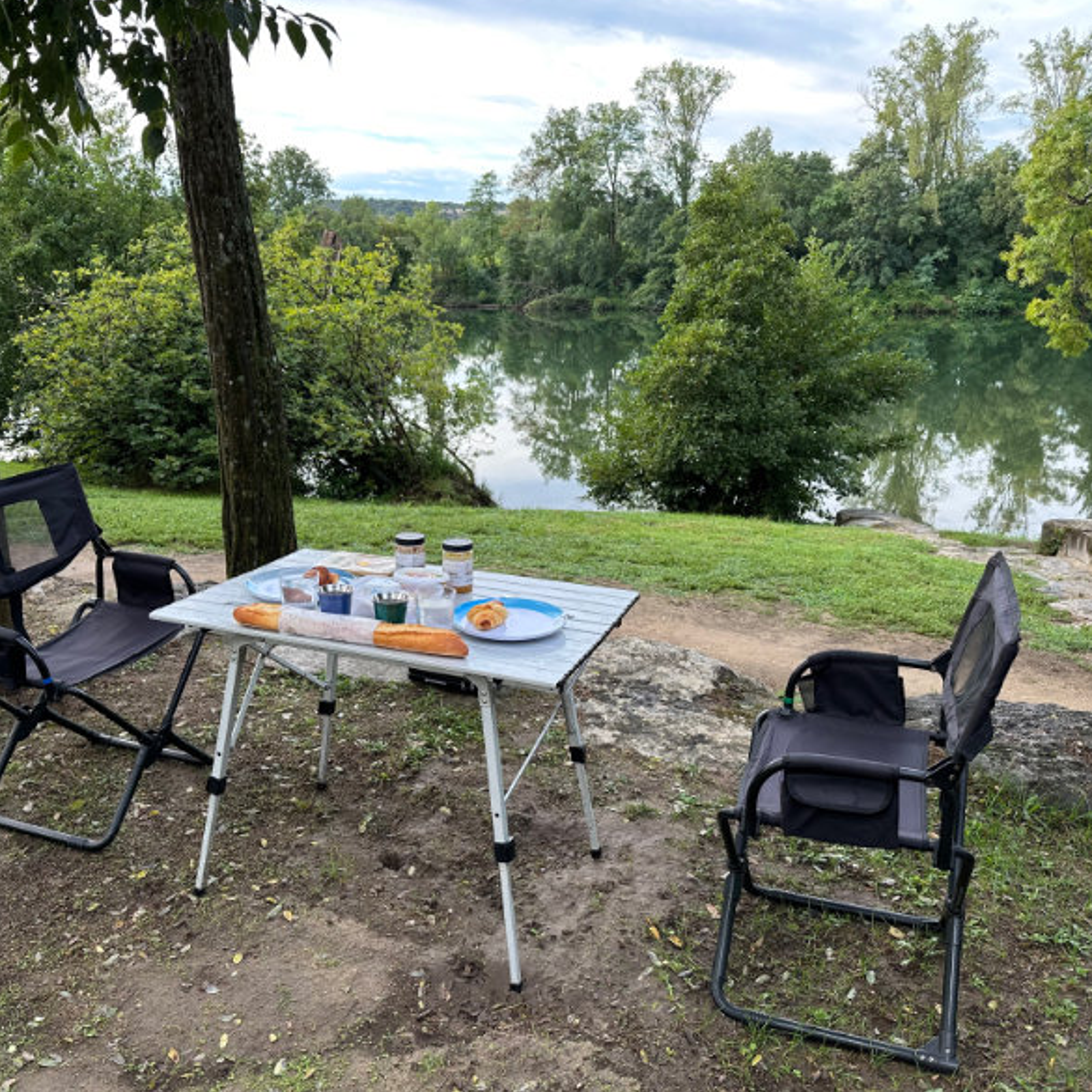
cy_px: 547
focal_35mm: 29
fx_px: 1035
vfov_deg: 55.6
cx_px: 506
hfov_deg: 55.6
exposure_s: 1/356
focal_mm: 6.9
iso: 80
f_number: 1.8
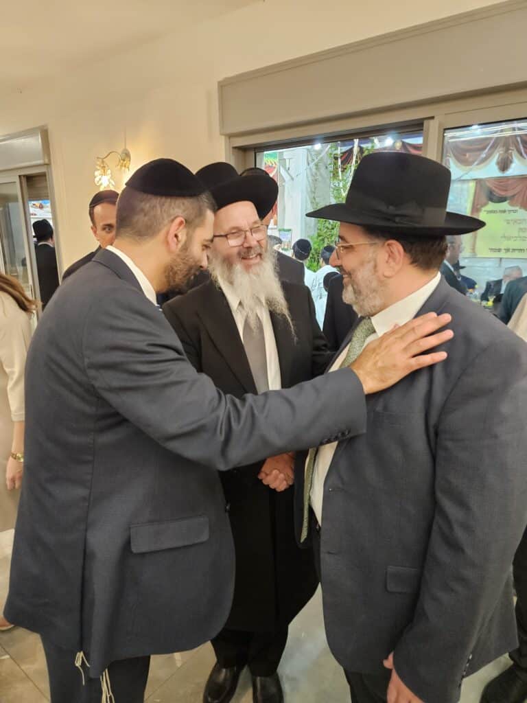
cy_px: 352
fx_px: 467
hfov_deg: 58.9
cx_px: 264
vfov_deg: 73.9
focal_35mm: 23
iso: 400
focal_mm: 5.4
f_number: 1.8
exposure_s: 1/100
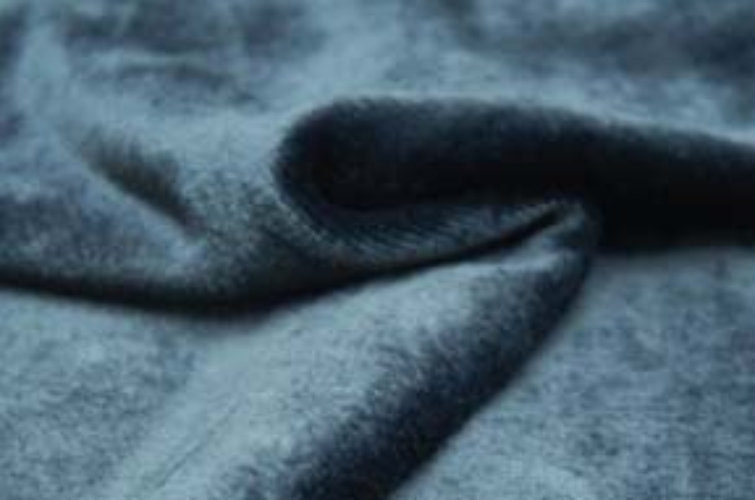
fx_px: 1693
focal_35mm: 81
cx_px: 401
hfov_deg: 25.1
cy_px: 346
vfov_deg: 16.8
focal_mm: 31
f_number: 4.5
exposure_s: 1/10
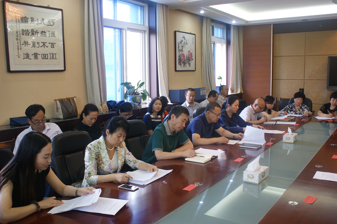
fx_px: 309
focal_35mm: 33
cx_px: 168
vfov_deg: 39.9
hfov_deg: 57.2
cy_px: 112
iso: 400
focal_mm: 22
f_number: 4
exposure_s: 1/20
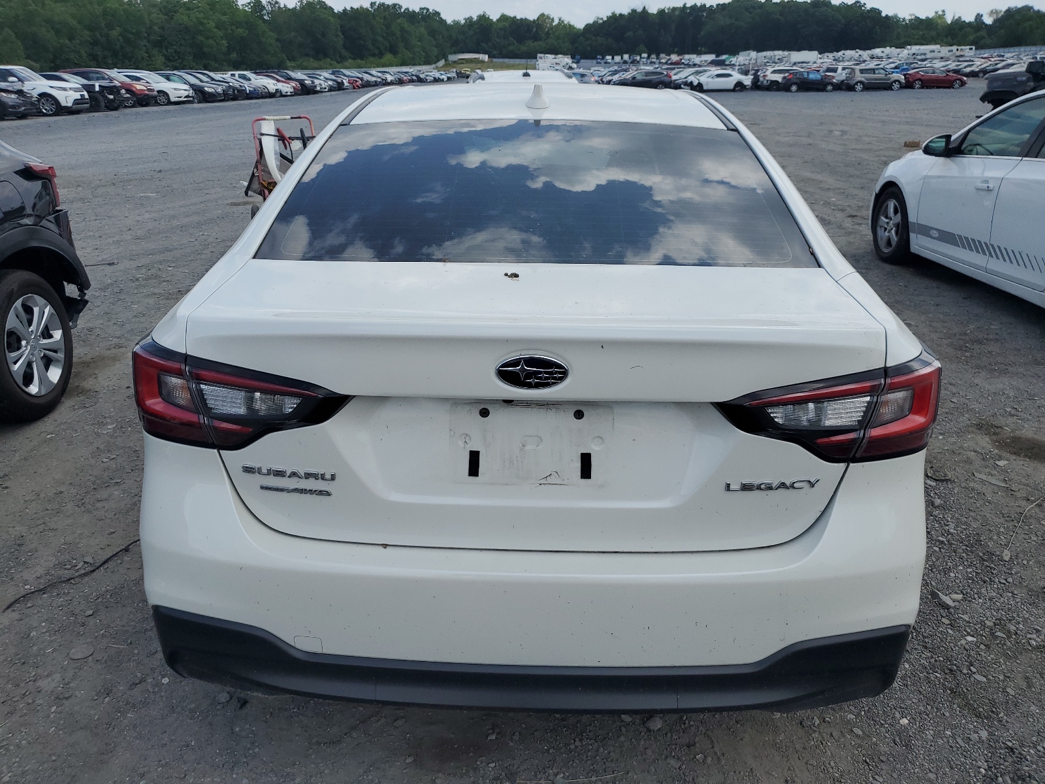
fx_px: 785
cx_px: 522
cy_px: 392
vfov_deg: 53.1
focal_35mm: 26
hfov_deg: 67.3
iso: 50
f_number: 1.5
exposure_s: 1/3333
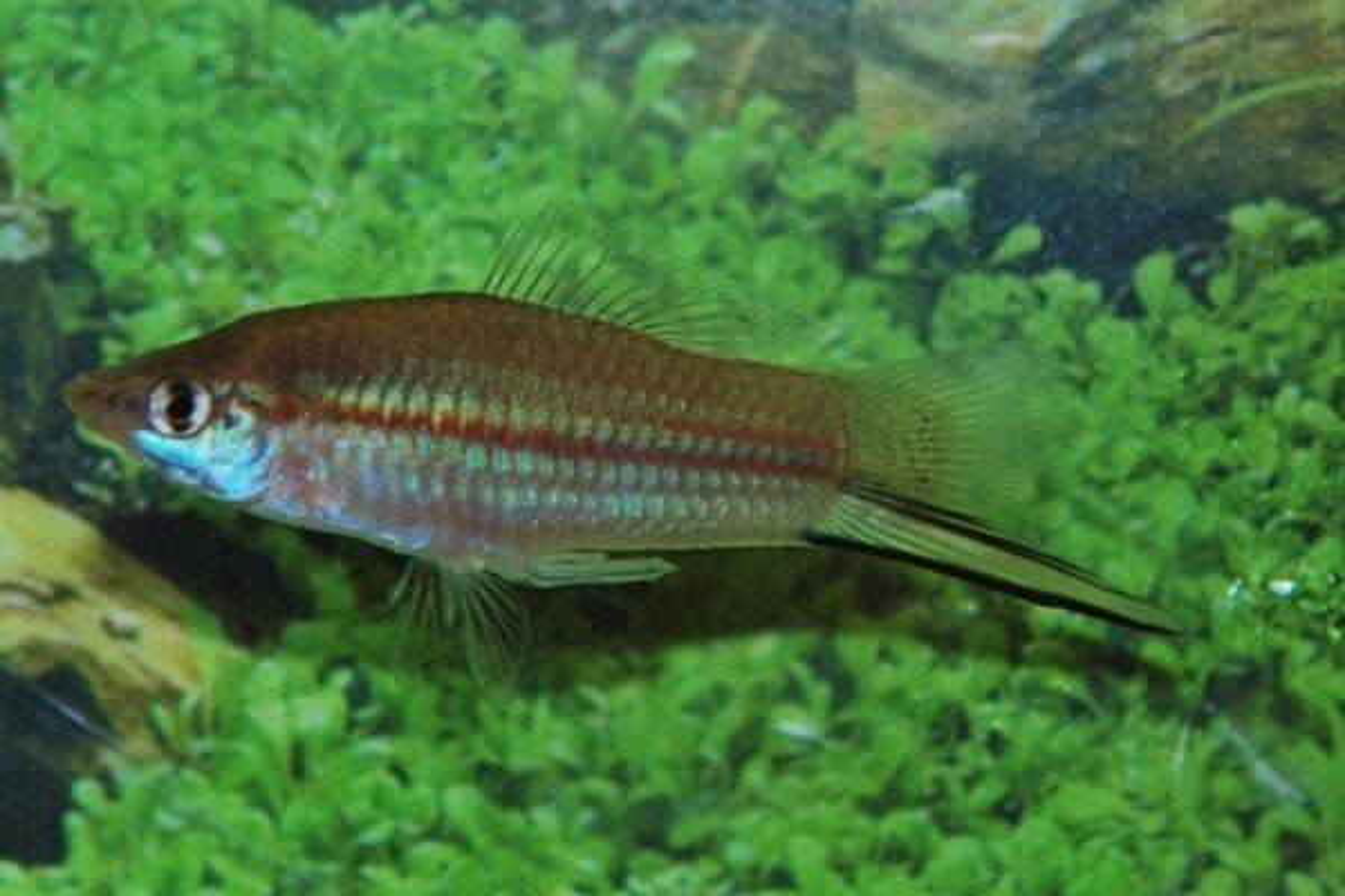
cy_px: 448
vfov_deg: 16.6
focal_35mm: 82
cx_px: 672
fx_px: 3082
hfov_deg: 24.6
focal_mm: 55
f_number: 8
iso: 200
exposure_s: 1/50
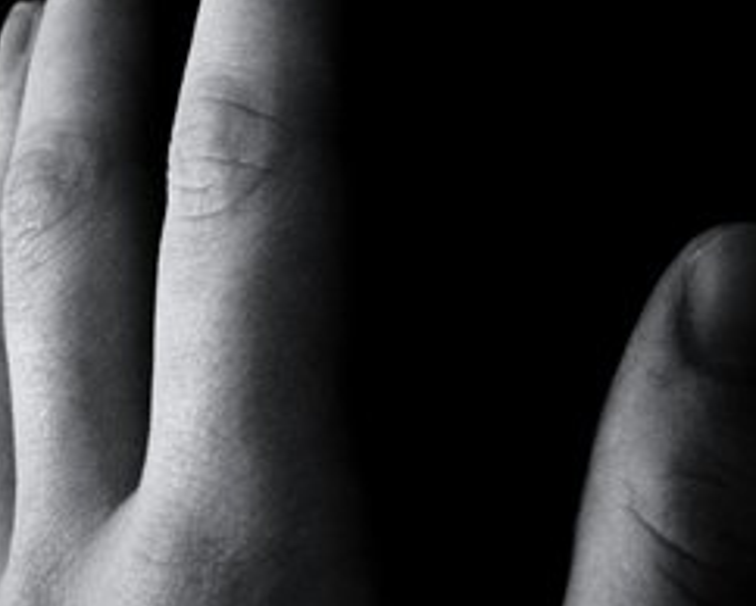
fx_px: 1254
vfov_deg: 26.9
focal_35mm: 56
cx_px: 423
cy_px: 166
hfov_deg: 33.5
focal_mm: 6
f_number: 2.7
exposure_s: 1/8
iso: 200
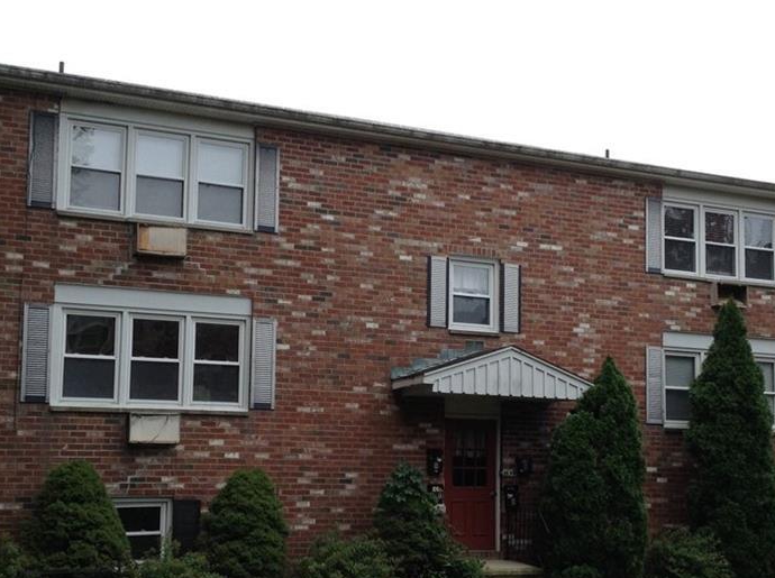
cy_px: 374
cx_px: 409
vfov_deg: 29.4
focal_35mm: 49
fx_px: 1095
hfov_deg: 39.0
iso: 25
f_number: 2.4
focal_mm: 3.3
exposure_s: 1/402
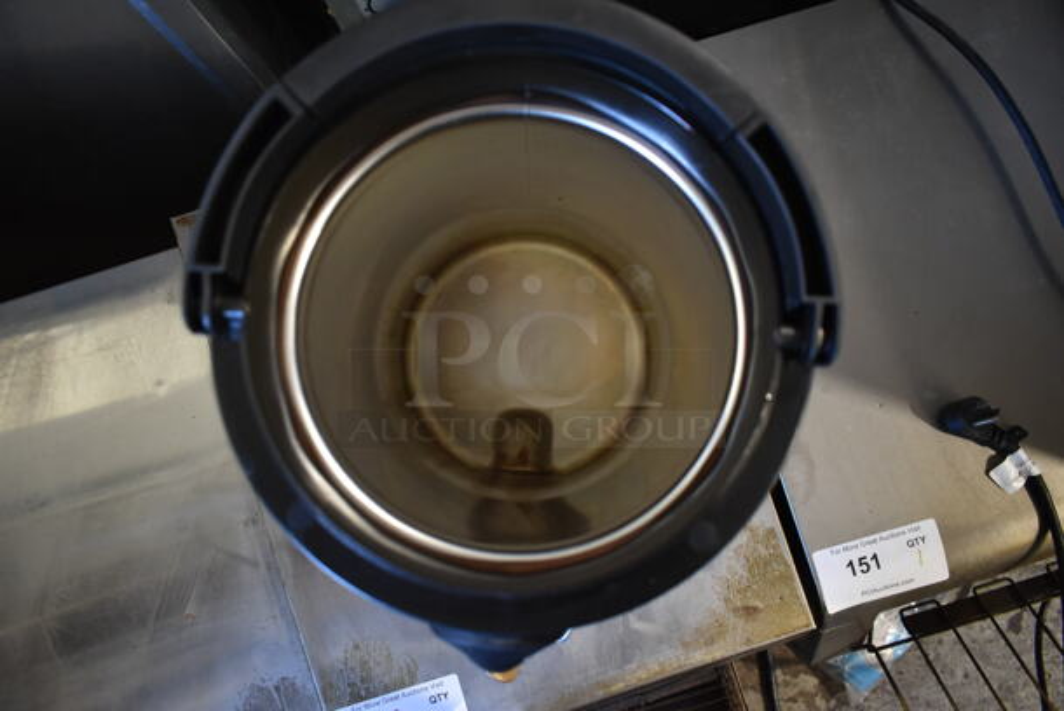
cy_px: 356
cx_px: 532
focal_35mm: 27
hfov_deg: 67.3
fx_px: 799
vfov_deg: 48.0
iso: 1100
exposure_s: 1/30
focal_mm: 18
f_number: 3.5
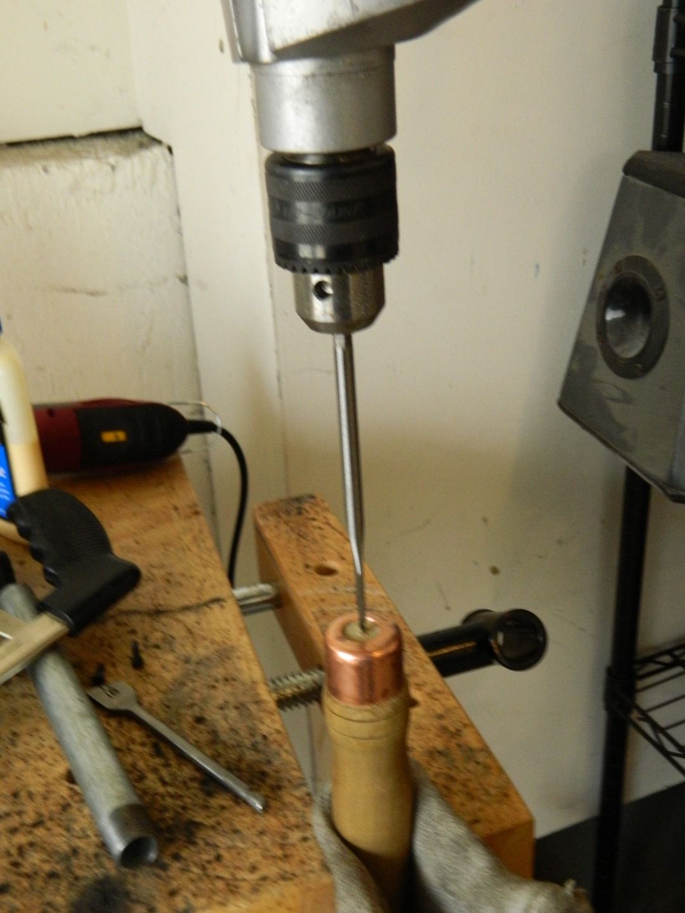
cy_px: 456
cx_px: 342
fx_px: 1082
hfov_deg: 35.1
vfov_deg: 45.8
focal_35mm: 41
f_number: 3.5
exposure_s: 1/40
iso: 400
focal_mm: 7.3
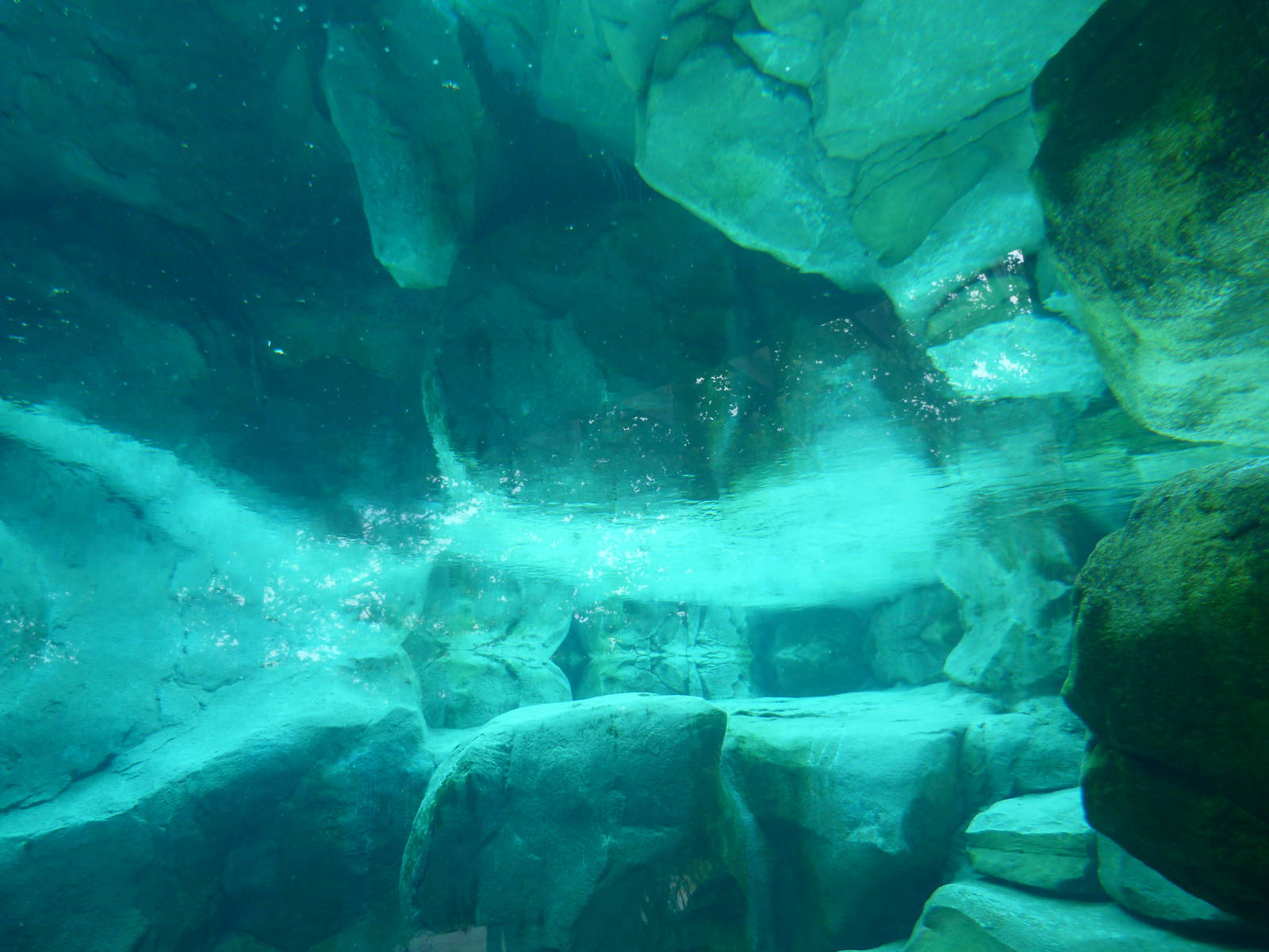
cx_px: 634
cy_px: 476
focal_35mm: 25
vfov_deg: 54.9
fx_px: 916
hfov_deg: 69.4
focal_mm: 4.5
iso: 80
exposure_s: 1/60
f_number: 2.8
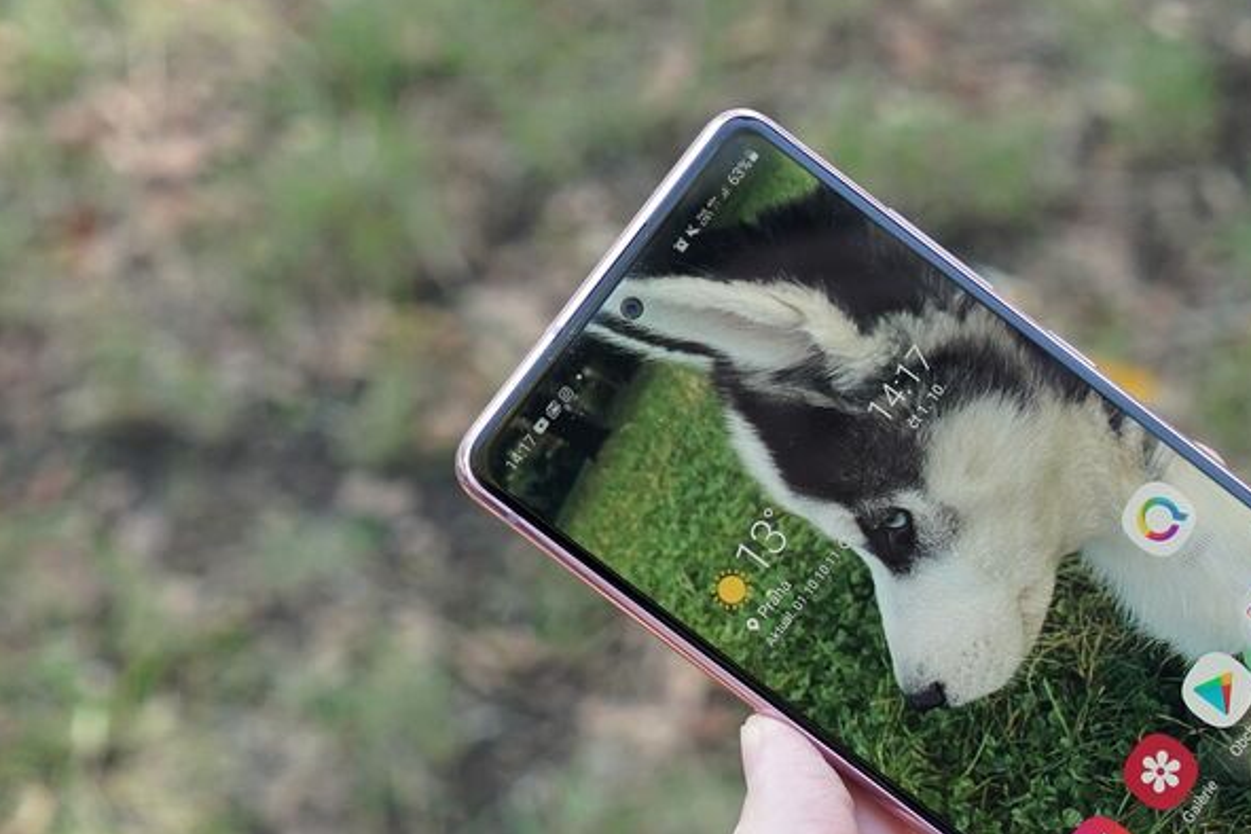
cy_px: 618
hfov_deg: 25.6
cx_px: 976
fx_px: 2710
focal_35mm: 78
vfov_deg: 17.4
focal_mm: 48
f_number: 5.6
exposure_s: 1/250
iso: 800
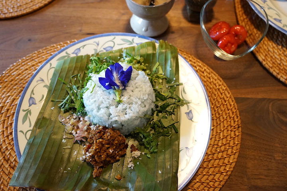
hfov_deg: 62.0
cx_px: 144
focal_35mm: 30
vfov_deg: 43.5
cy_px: 96
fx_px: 239
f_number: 4
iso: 2500
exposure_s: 1/160
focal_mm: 30
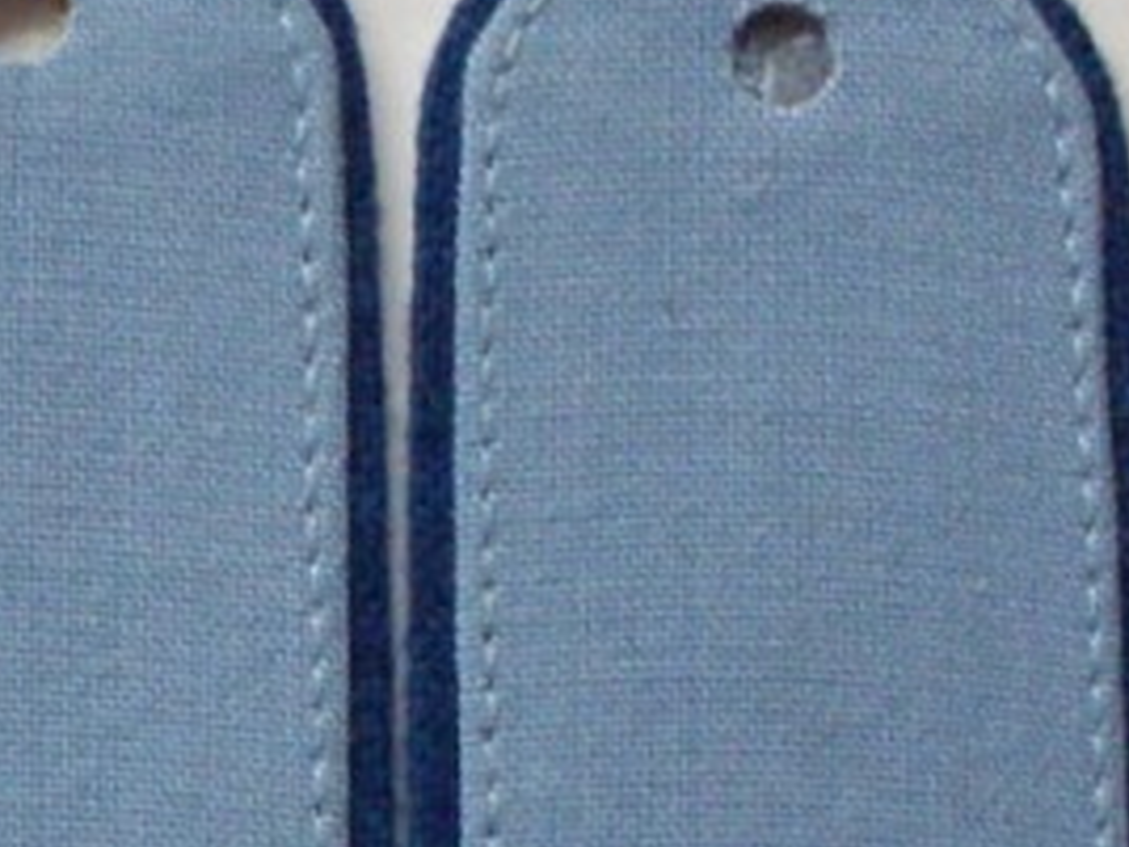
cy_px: 1281
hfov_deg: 13.2
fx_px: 4729
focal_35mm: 145
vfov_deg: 9.9
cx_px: -253
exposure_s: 1/45
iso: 200
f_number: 2.8
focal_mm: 6.3
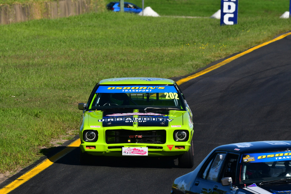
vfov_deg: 2.2
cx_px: 146
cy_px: 97
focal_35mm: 630
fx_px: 5094
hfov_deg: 3.3
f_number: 13
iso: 400
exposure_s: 1/640
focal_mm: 420
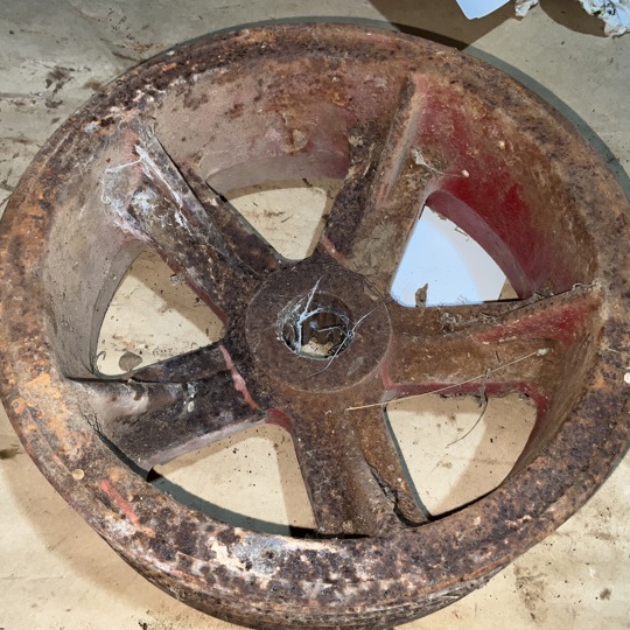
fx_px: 782
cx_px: 304
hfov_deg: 43.9
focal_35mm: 38
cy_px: 331
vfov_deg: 43.8
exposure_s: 1/60
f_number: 1.8
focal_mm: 3
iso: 25
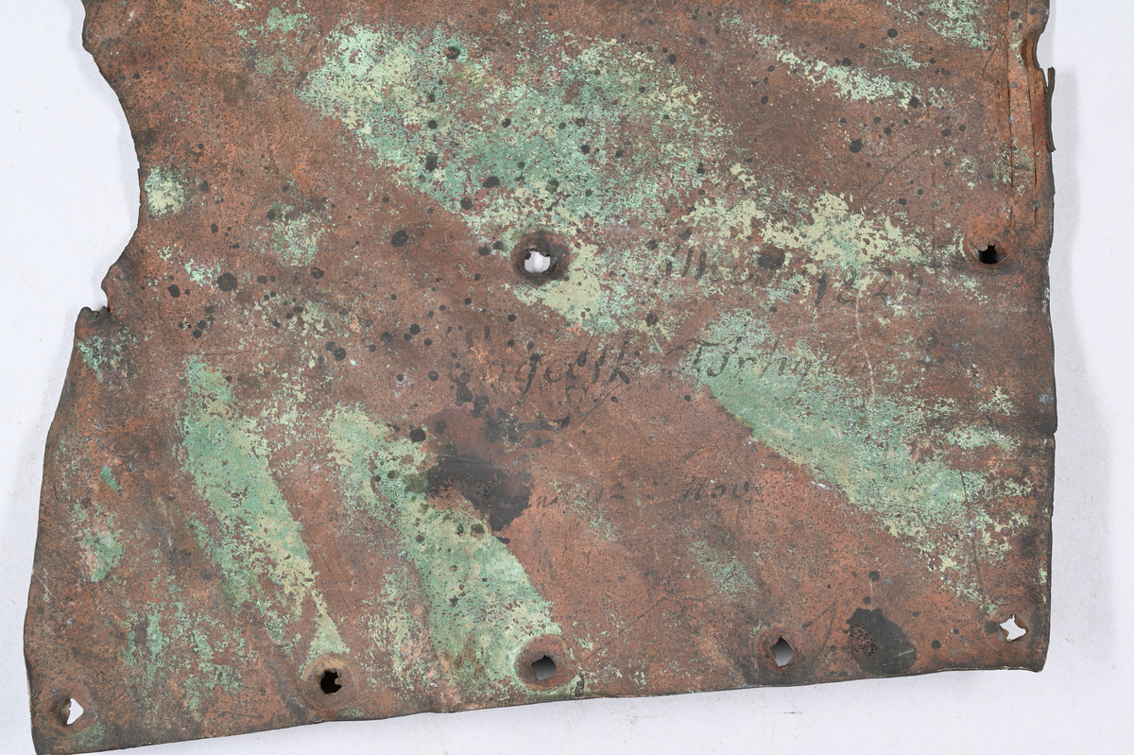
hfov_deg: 28.9
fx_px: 2204
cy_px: 378
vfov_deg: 19.4
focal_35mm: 70
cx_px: 567
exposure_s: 1/2
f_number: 14
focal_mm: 70
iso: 100
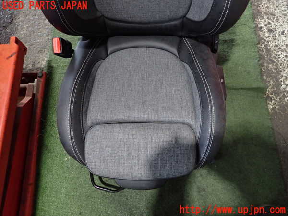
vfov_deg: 54.9
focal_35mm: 25
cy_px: 108
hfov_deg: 69.4
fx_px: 208
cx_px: 144
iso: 500
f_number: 2
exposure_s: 1/30
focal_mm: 4.5
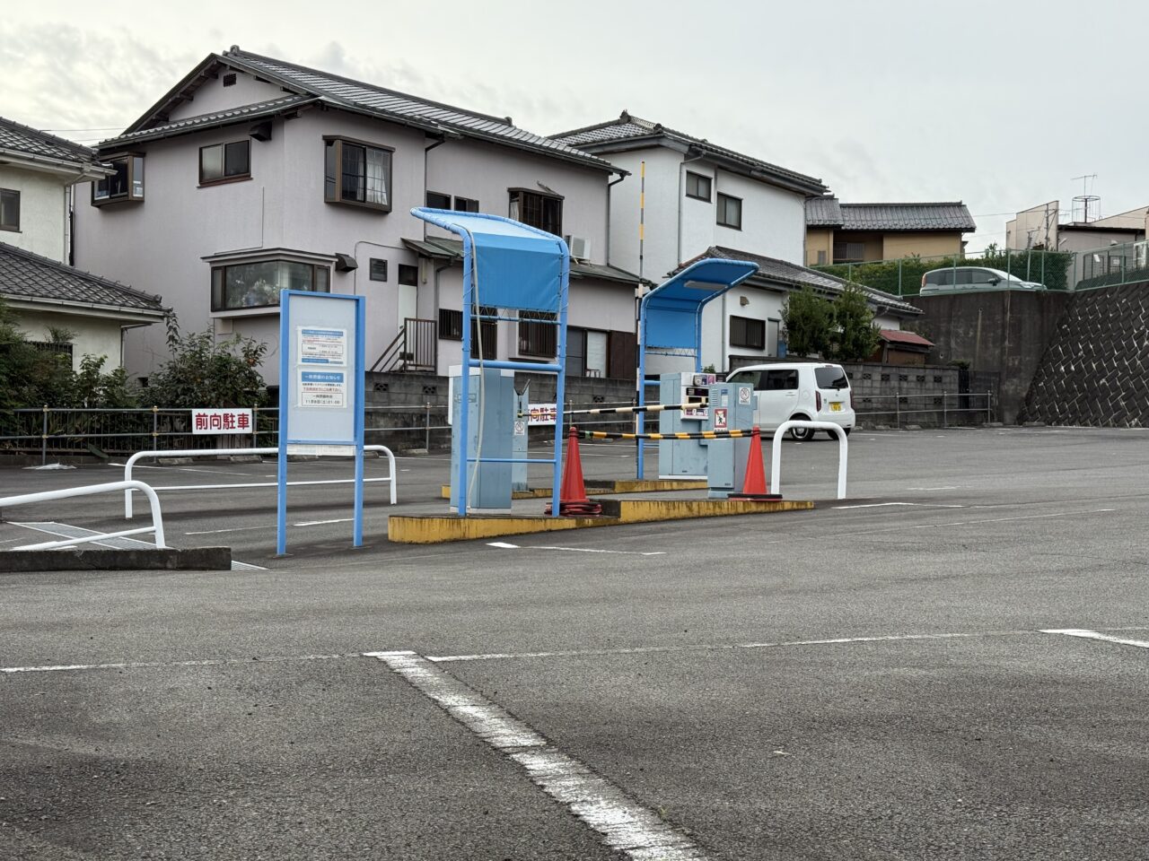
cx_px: 574
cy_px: 430
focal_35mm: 48
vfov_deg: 30.3
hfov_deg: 39.7
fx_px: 1593
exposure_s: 1/1543
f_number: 1.78
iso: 64
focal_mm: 6.76
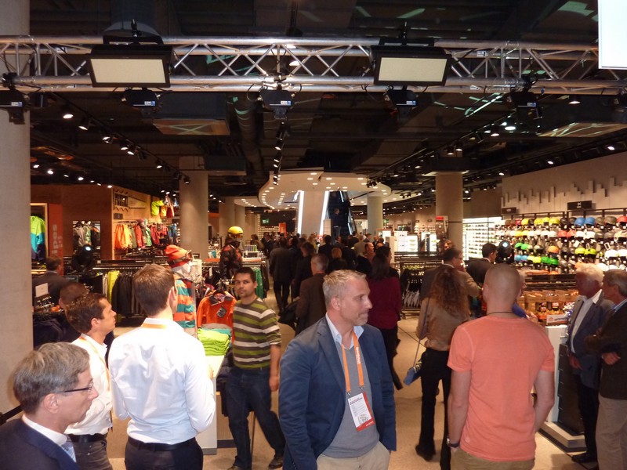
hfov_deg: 67.3
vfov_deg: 53.1
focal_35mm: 26
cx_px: 314
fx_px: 471
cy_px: 235
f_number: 3.3
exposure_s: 1/60
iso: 320
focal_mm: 4.1
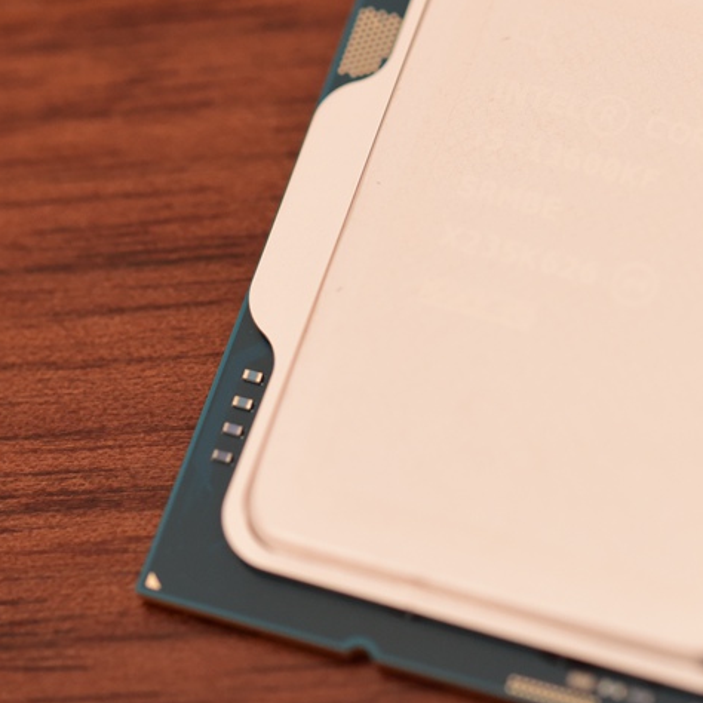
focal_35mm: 193
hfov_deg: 9.0
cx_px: 636
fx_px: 4434
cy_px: 317
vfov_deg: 9.1
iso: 1600
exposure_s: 1/60
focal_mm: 105
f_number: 5.6
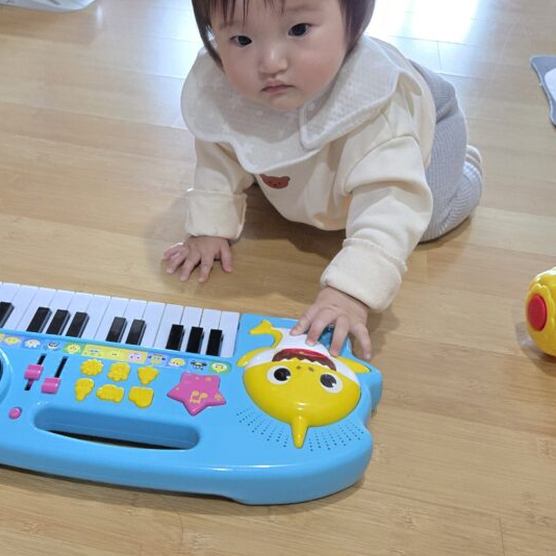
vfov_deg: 42.8
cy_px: 257
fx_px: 709
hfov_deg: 42.5
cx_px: 204
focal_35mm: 39
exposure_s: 1/60
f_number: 1.8
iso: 640
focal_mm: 5.4
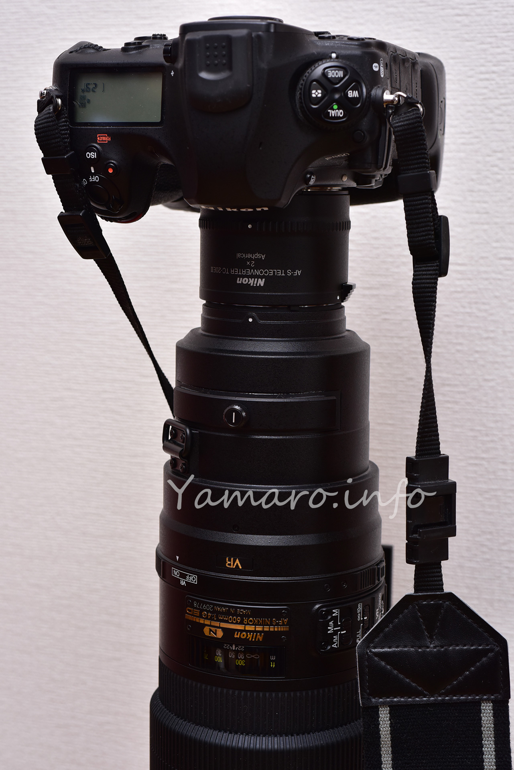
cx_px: 257
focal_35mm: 60
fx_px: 1284
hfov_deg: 22.6
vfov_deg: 33.4
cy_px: 385
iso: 800
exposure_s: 1/60
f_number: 10
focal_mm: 60
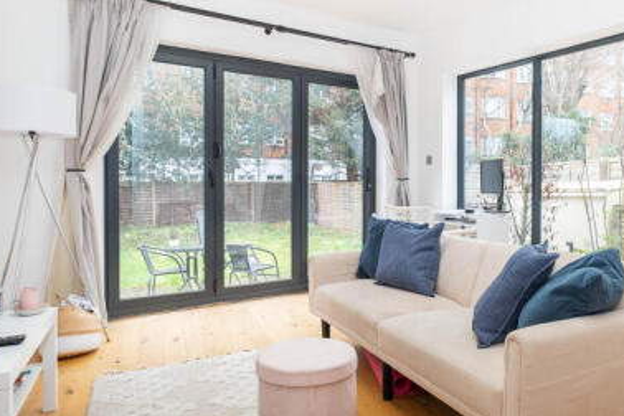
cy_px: 201
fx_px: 451
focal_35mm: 26
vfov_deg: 49.5
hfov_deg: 67.2
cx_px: 423
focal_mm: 10
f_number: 6.4
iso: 500
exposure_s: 1/13
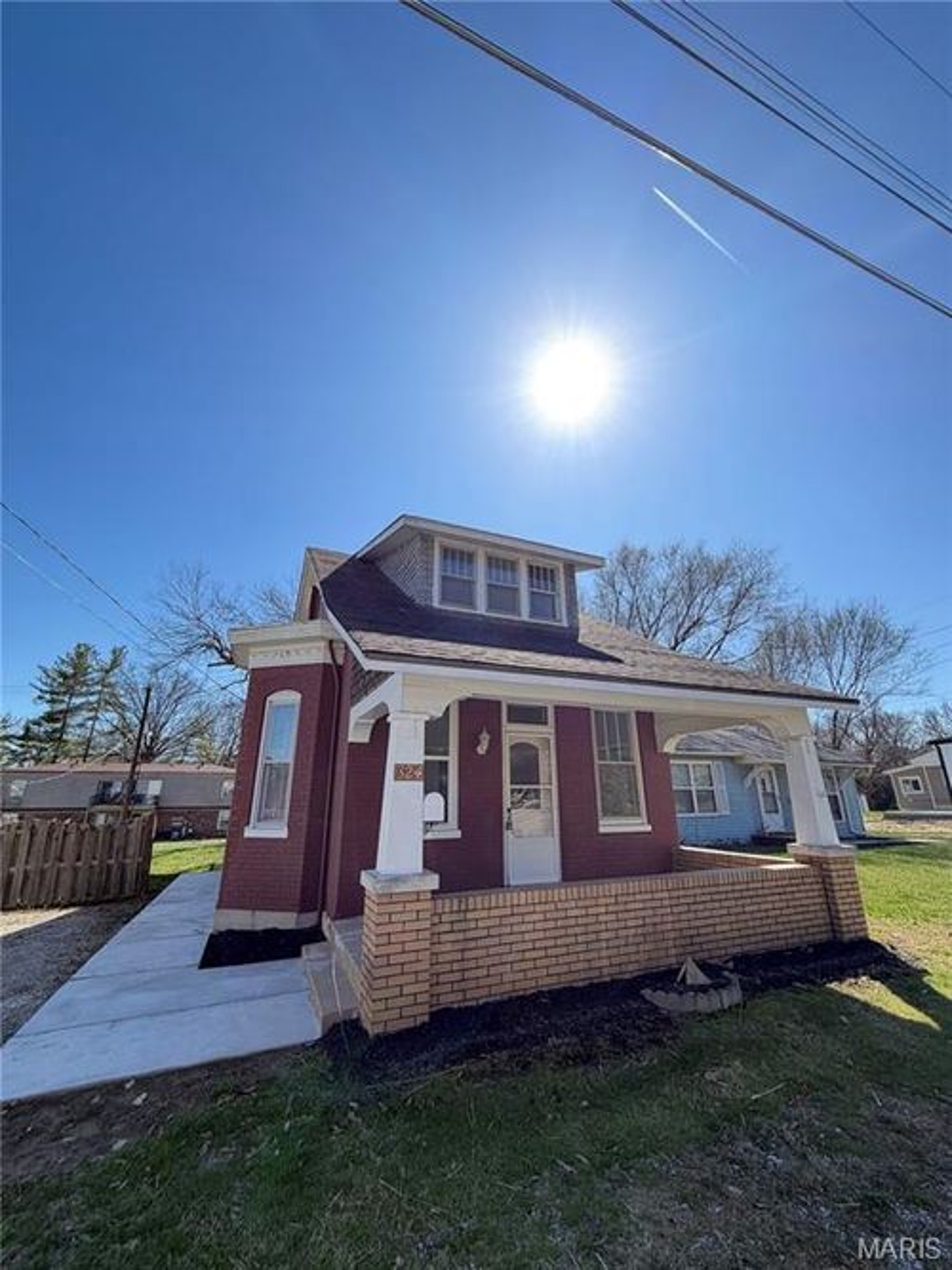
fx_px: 514
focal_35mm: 14
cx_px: 476
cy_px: 635
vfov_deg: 102.1
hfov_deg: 85.7
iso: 50
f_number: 2.2
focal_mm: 2.22
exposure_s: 1/361
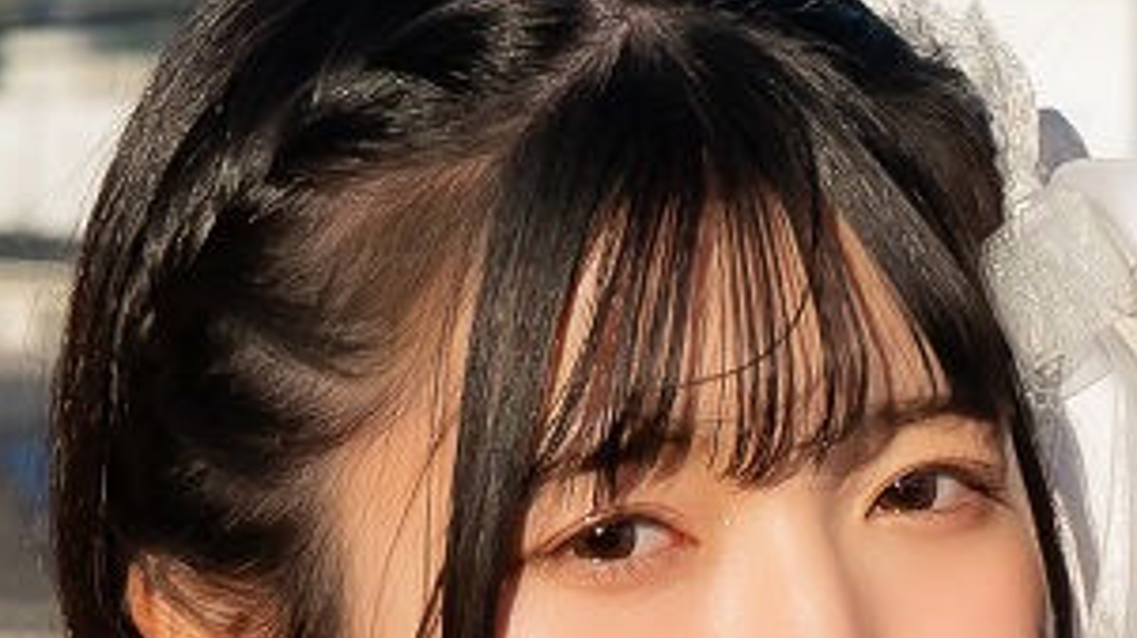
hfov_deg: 4.9
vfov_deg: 2.7
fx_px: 13350
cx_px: 1560
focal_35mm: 443
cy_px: 464
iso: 400
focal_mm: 53
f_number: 8
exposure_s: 1/1600
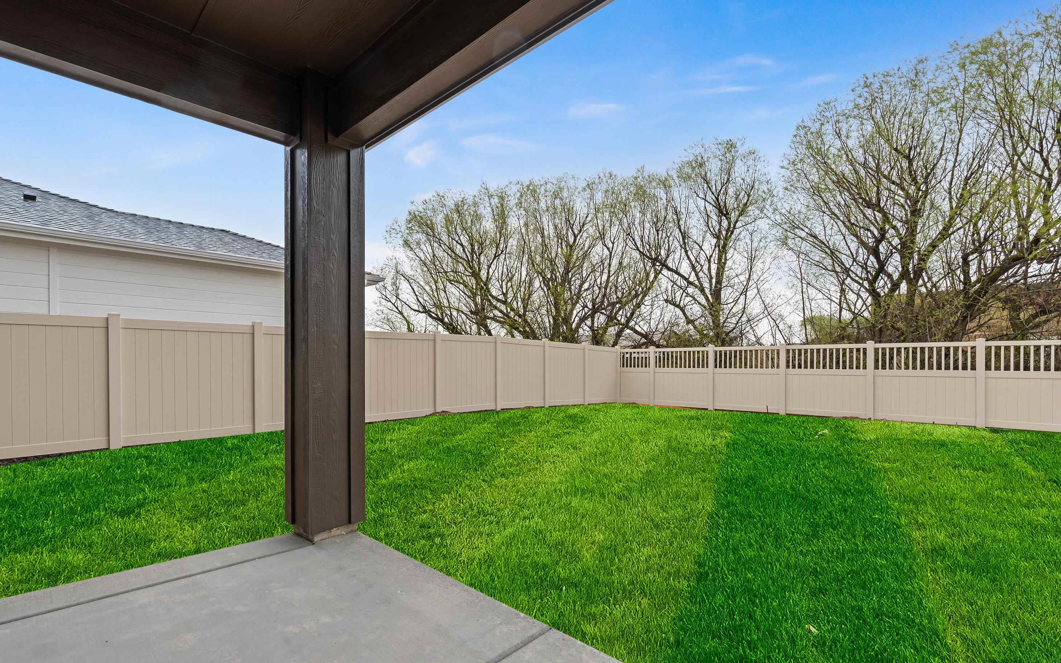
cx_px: 507
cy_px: 359
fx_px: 463
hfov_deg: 97.8
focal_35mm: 16
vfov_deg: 71.1
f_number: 8
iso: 320
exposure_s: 1/15
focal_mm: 15
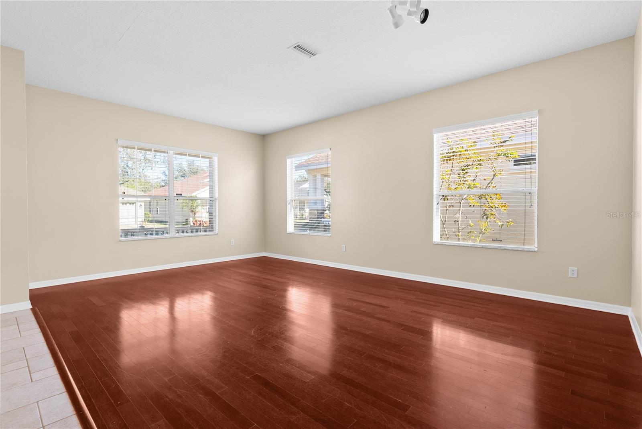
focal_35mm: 16
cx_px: 321
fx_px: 285
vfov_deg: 73.8
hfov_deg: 96.7
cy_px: 214
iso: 200
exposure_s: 2.5
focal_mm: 16
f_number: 9
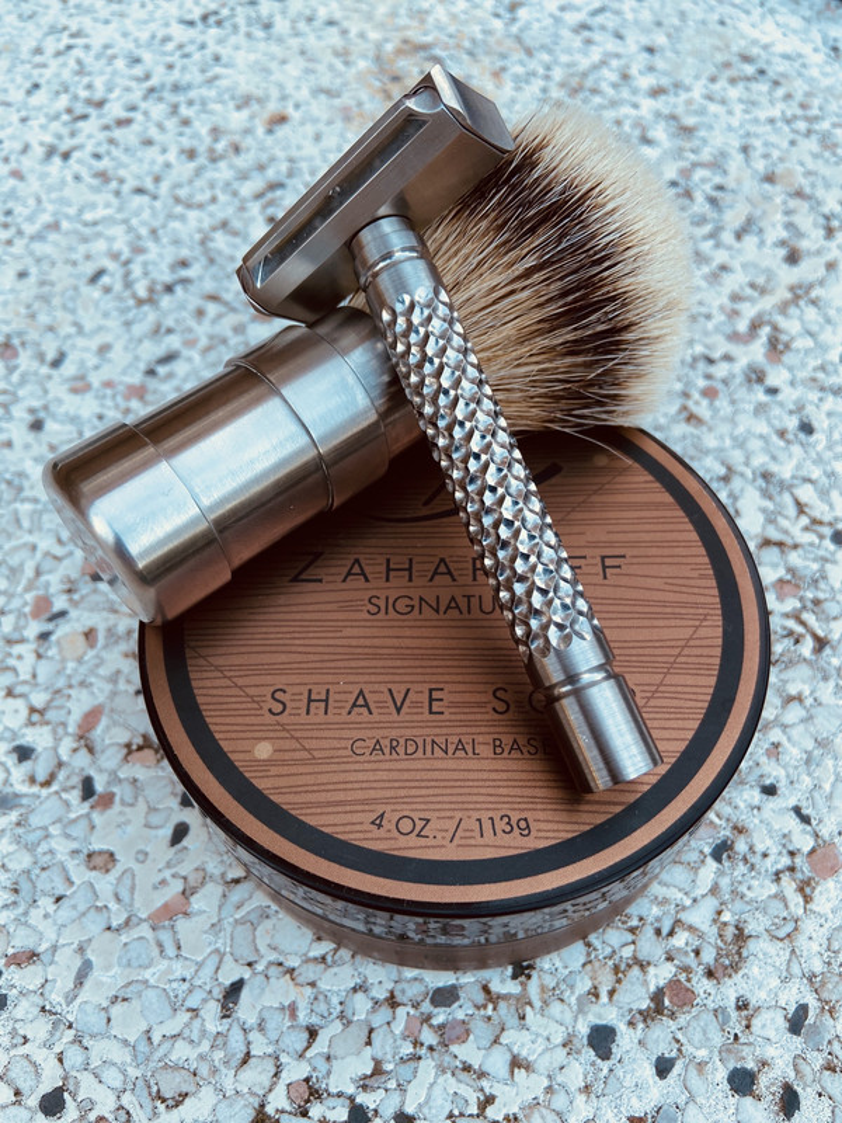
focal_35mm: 26
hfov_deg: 53.1
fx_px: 843
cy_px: 562
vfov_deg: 67.3
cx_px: 421
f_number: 1.8
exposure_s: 1/121
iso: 64
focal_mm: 4.25
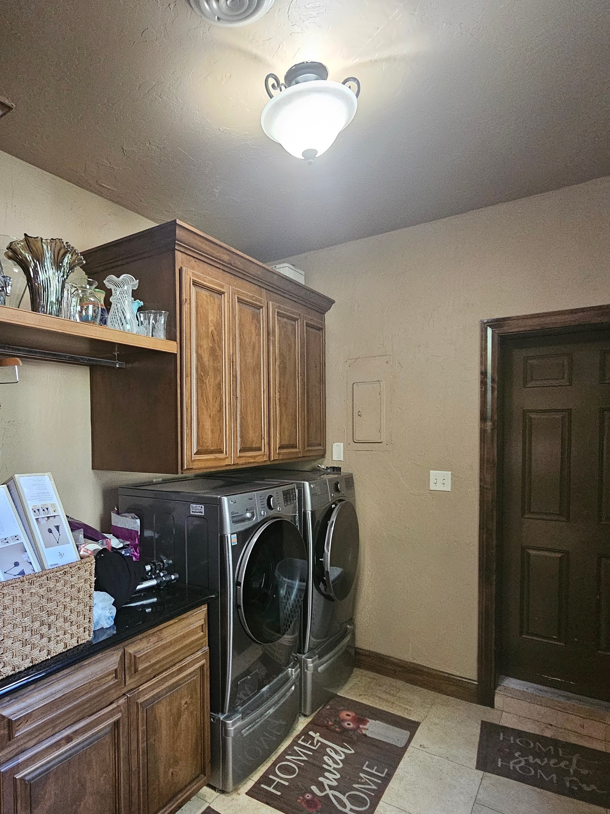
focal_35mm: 19
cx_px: 217
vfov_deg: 84.3
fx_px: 446
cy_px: 452
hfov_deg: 67.3
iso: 640
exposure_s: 1/30
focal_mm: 2.2
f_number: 2.2
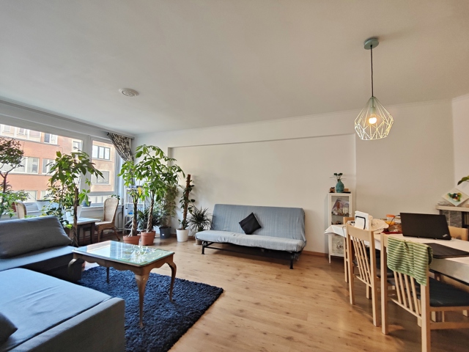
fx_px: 203
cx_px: 234
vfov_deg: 81.7
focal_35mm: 15
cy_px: 176
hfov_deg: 98.2
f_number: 2.2
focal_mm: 3.5
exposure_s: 1/50
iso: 400
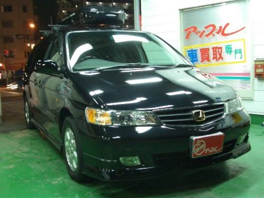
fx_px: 313
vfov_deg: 35.1
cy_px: 99
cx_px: 132
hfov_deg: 45.8
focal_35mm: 41
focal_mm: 6.8
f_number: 2.8
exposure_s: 1/10
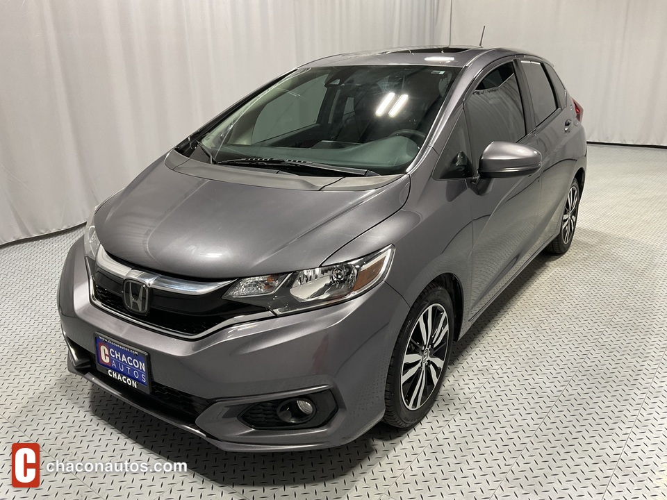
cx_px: 334
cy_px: 250
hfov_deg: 61.7
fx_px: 559
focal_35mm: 29
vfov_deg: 48.2
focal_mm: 3
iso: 64
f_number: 1.8
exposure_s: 1/50
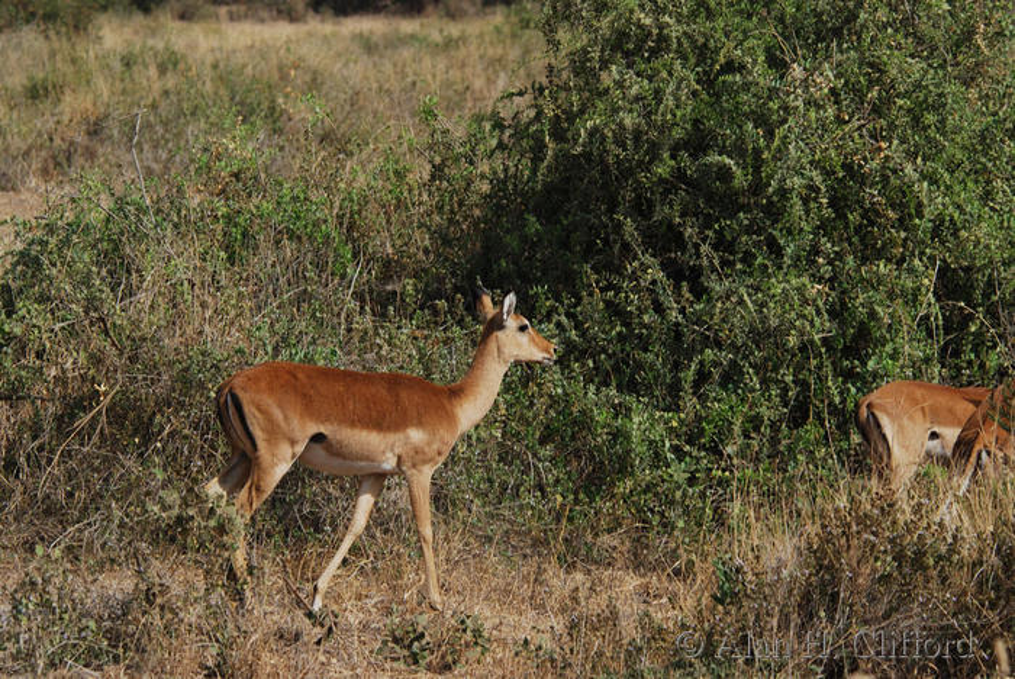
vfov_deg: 6.8
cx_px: 508
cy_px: 340
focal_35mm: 202
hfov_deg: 10.2
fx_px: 5714
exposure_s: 1/320
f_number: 7.1
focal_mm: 135
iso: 100
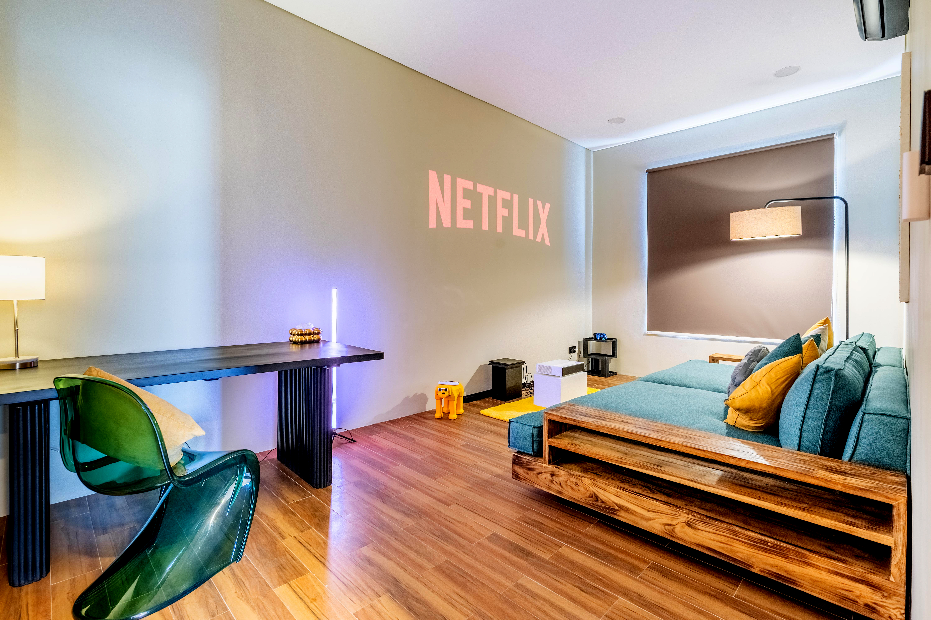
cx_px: 466
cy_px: 310
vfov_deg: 73.7
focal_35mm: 16
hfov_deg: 96.7
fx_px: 414
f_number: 8
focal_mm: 16
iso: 800
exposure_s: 1/25
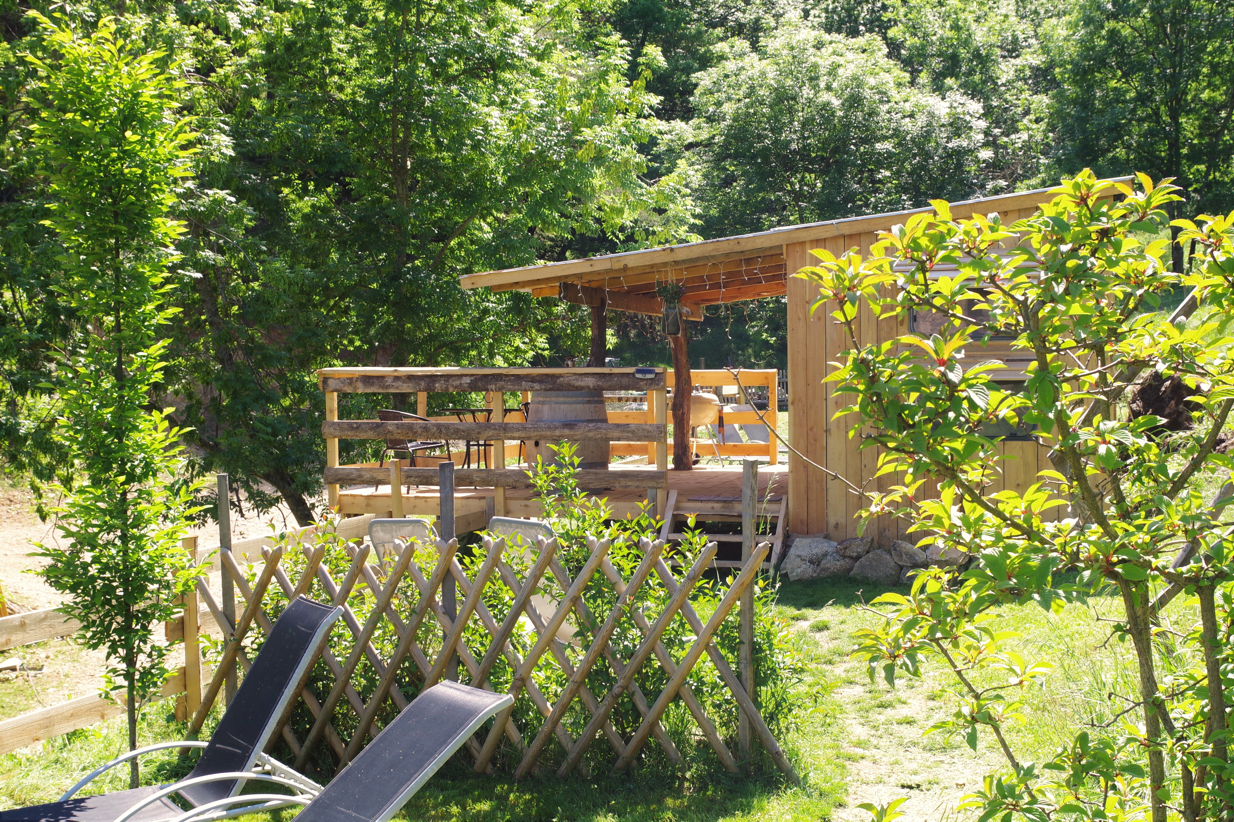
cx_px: 617
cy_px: 411
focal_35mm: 45
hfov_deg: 43.6
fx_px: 1542
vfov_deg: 29.9
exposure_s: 1/60
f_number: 11
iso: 200
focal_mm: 30
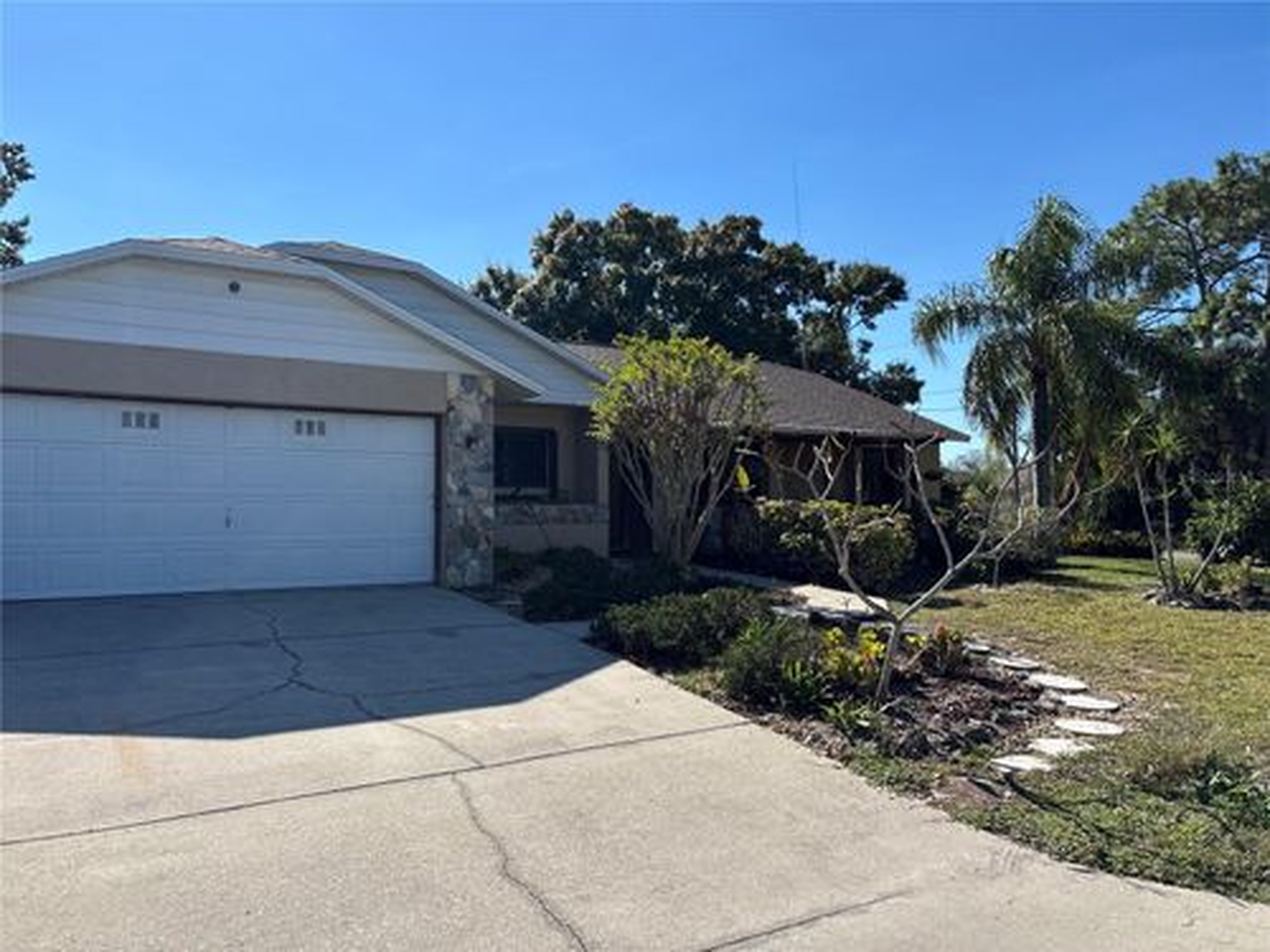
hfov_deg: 67.3
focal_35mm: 26
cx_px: 635
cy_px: 476
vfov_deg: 53.1
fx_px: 954
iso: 50
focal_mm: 5.96
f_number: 1.6
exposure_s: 1/3534
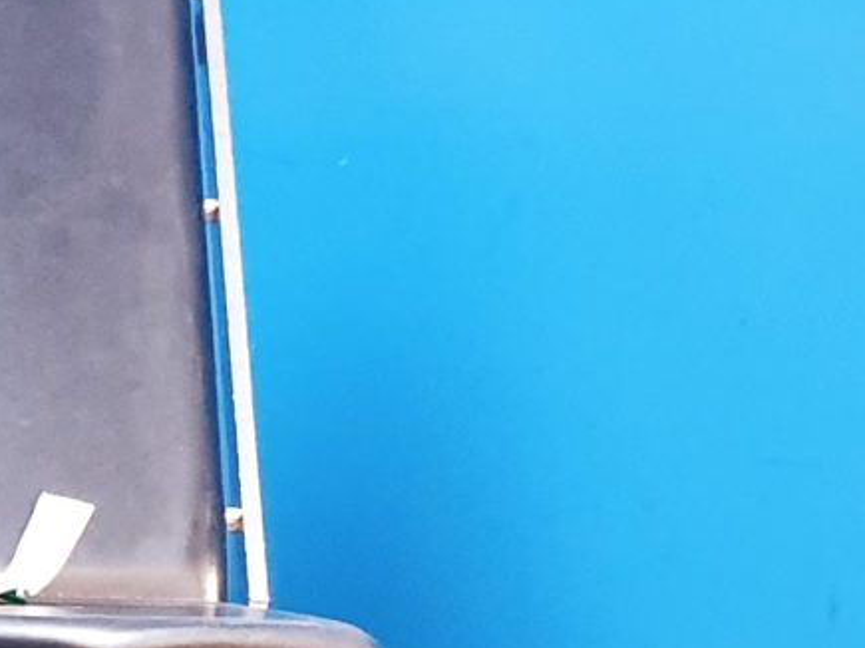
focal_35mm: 153
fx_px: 3822
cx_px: -390
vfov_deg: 9.4
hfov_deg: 12.4
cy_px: 1057
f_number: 1.5
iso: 400
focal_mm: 4.3
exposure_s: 1/50
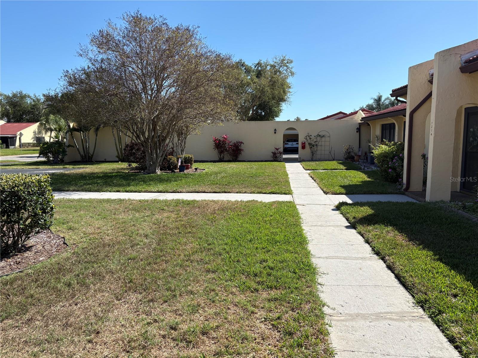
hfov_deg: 67.3
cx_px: 239
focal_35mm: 26
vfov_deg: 53.1
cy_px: 179
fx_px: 359
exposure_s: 1/2865
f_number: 1.6
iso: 50
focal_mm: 5.96
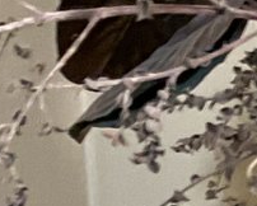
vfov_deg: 6.5
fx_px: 1614
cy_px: 681
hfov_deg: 8.2
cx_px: 658
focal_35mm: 212
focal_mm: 3
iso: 100
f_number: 1.8
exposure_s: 1/60
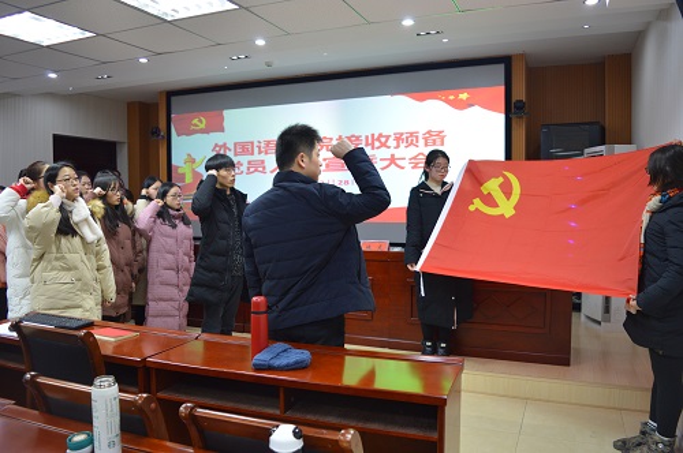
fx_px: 966
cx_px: 342
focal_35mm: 51
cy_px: 226
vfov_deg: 26.4
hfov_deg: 38.9
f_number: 4.5
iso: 400
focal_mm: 34
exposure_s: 1/25
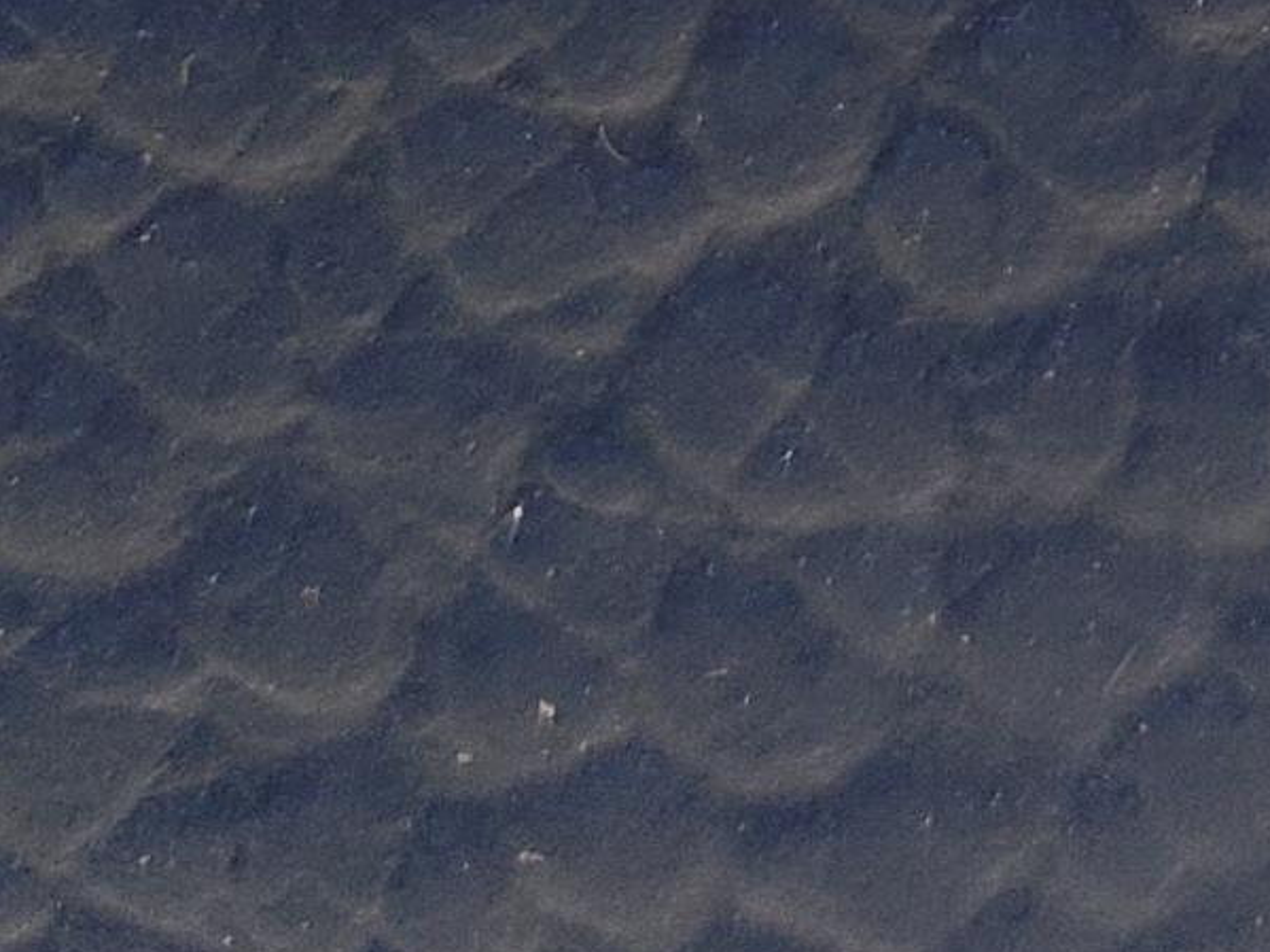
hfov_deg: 10.6
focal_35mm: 175
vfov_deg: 7.5
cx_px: 2271
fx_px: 6419
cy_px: -1921
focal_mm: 4.3
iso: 50
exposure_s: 1/185
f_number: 1.5
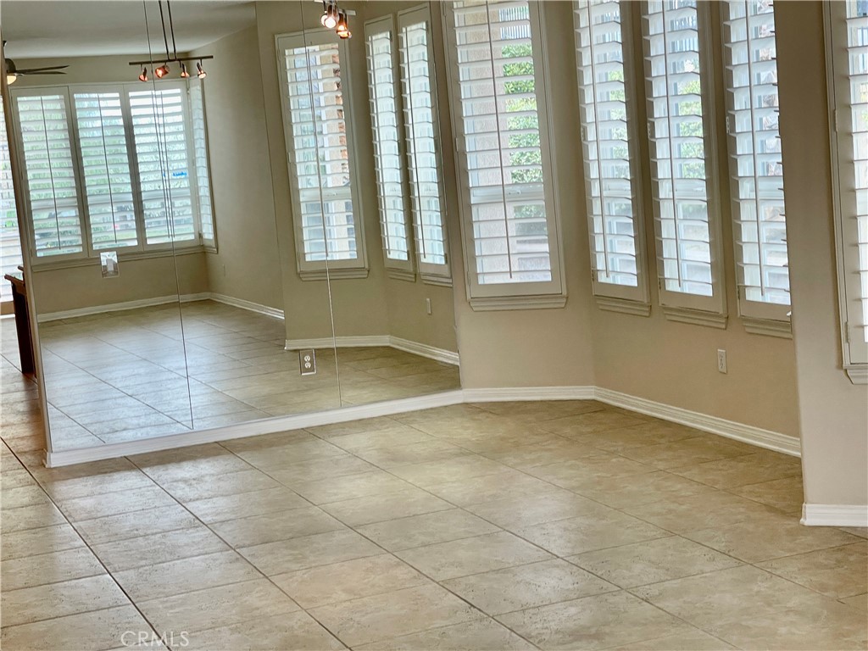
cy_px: 326
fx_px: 1605
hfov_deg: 30.3
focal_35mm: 64
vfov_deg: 22.9
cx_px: 434
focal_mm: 7.5
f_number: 2.2
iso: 80
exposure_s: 1/120
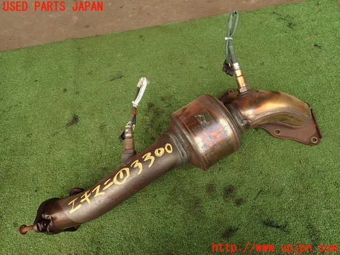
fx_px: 246
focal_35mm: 25
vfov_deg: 54.9
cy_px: 128
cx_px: 170
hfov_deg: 69.4
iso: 100
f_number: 2.8
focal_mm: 4.5
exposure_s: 1/160
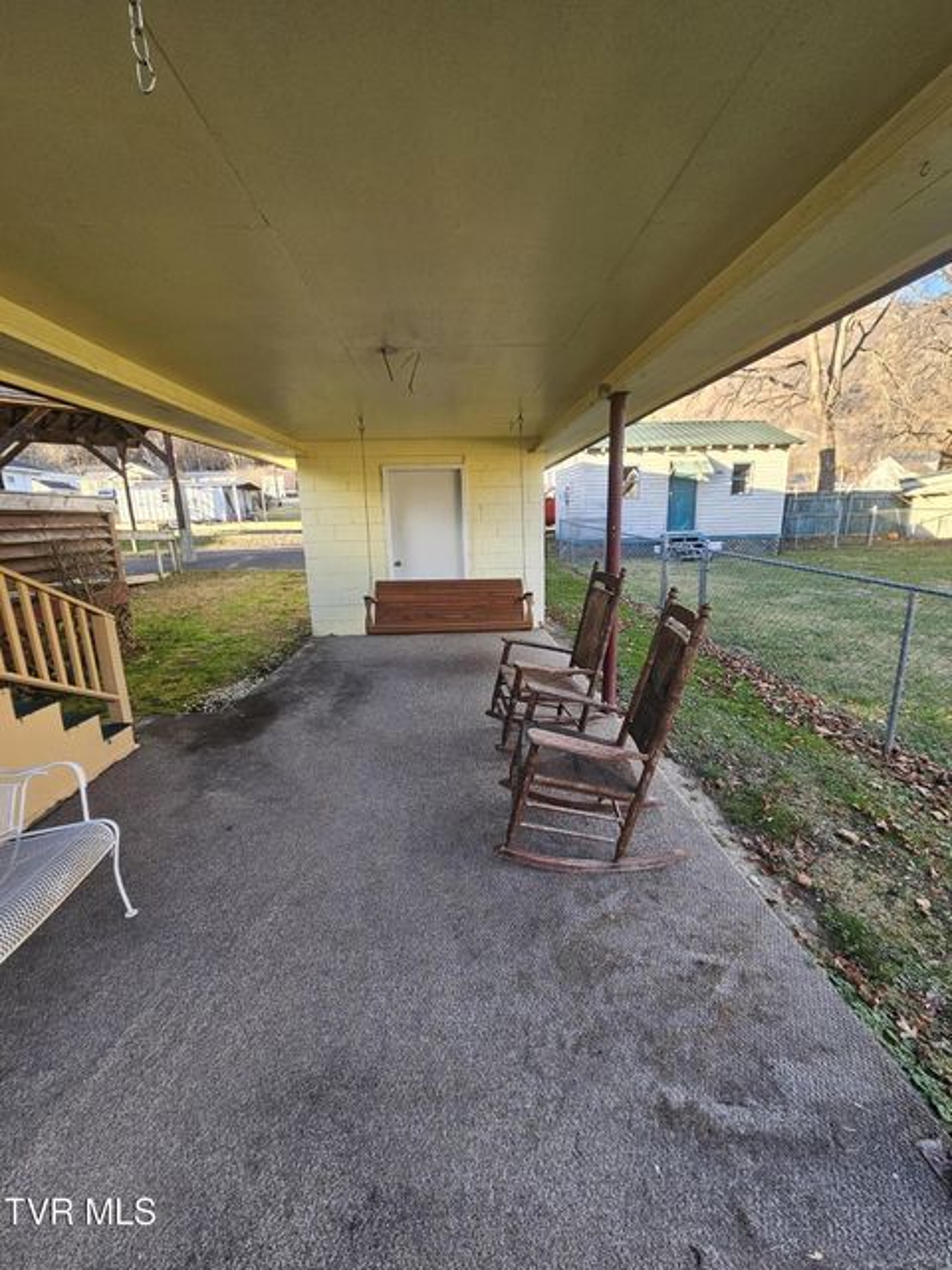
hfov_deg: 89.9
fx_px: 477
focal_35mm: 13
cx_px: 476
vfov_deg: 106.2
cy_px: 635
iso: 64
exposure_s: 1/120
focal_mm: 2.2
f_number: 2.2
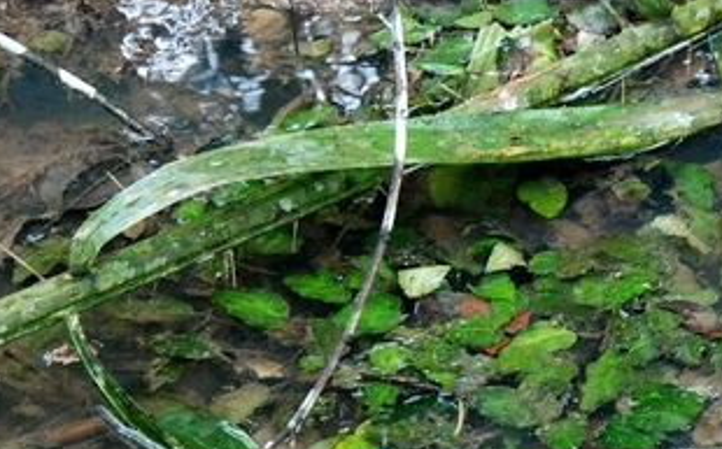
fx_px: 3617
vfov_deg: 7.1
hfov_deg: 11.3
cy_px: 426
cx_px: 650
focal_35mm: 184
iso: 1600
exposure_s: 1/100
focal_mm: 62
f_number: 10
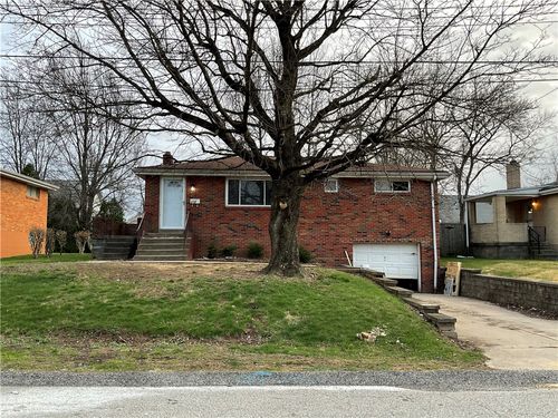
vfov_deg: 48.2
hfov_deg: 61.7
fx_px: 467
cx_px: 279
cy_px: 209
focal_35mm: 29
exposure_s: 1/120
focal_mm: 3
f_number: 1.8
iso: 32
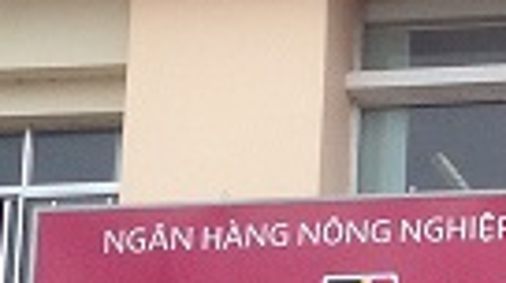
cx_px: 740
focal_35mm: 216
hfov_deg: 9.7
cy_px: 488
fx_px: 2894
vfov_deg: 5.5
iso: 50
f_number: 2.4
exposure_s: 1/526
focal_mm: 4.12
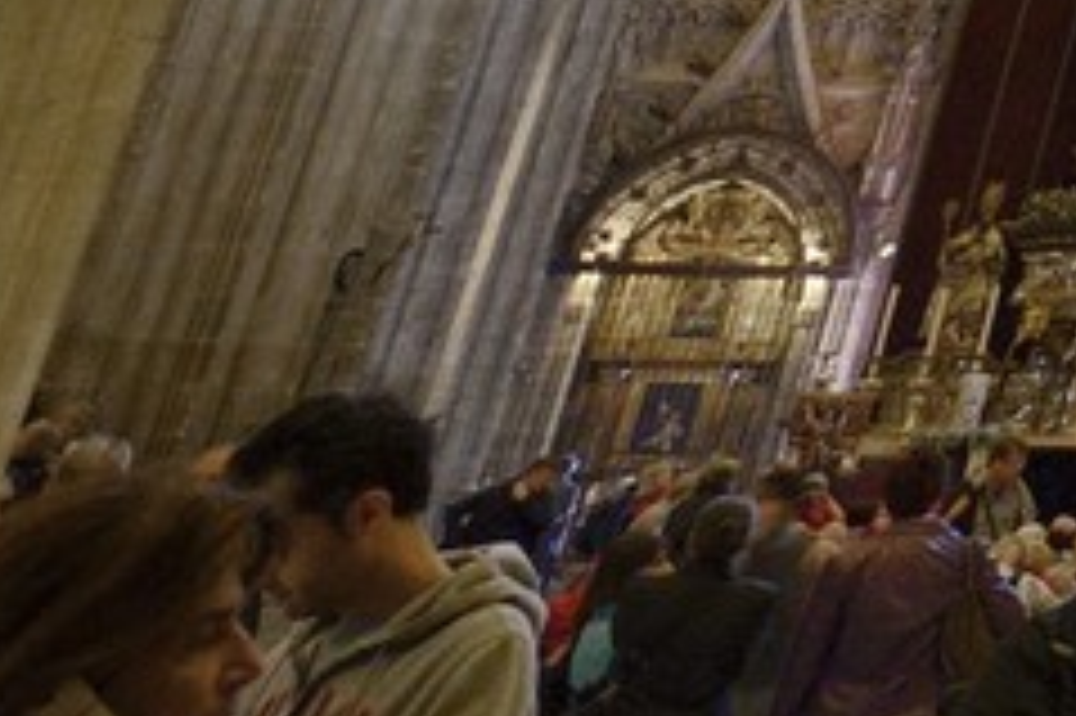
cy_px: -1464
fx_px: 4002
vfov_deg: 8.5
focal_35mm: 134
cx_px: 3426
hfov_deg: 10.1
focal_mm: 20
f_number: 4.5
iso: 1600
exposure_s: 1/15
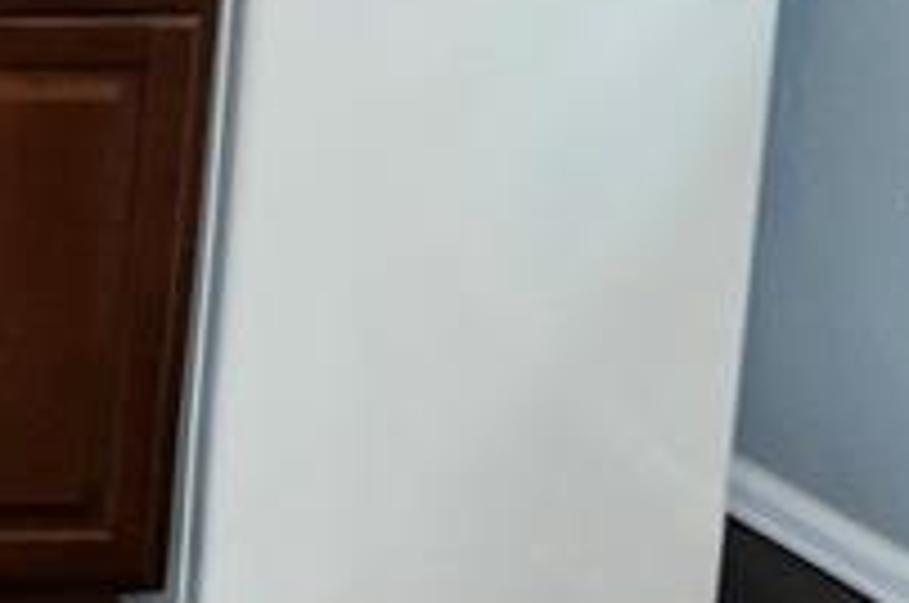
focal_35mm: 137
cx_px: -1125
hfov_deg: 12.5
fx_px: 3454
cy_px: -333
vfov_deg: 9.7
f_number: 4
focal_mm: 18
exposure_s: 1/20
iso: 320
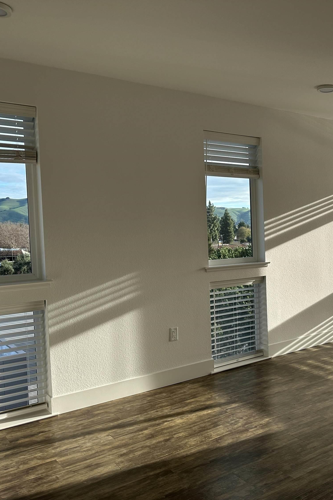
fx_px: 472
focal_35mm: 34
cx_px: 278
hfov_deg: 37.2
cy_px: 255
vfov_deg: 55.8
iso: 80
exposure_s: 1/1131
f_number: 1.78
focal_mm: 6.86
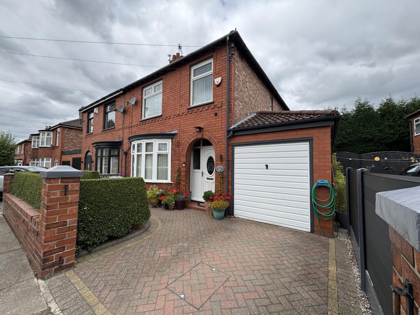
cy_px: 158
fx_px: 170
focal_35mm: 14
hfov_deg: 102.1
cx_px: 210
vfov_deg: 85.7
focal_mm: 2.22
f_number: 2.2
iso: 40
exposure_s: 1/796
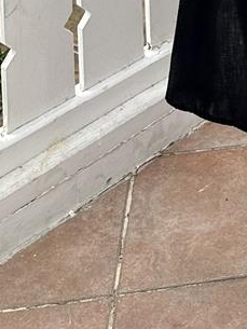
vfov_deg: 15.0
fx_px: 970
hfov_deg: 13.6
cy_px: -360
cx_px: 383
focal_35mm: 102
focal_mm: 6.86
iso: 80
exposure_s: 1/1664
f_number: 1.78
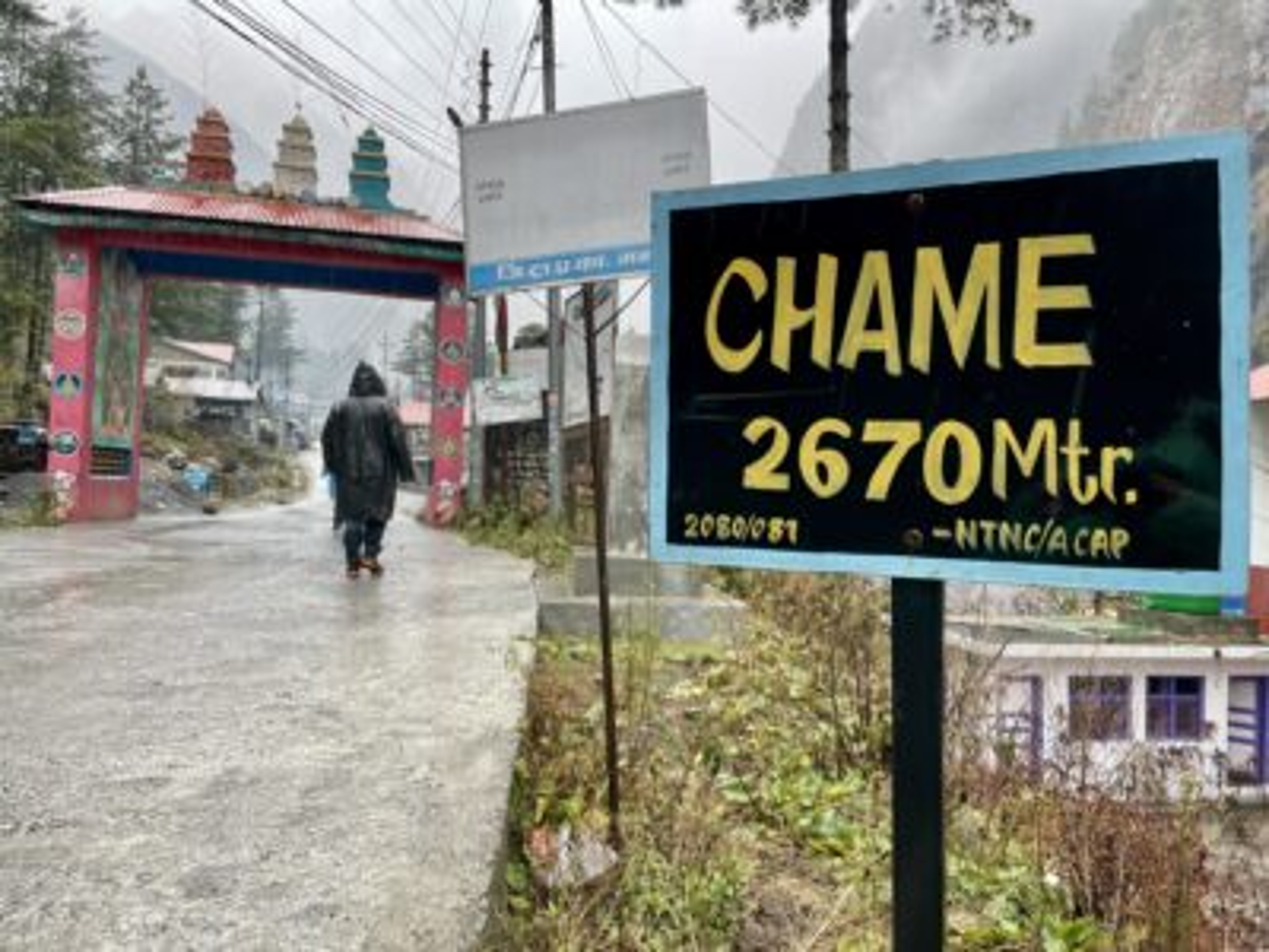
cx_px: 634
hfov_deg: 67.3
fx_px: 953
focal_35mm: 26
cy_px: 476
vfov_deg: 53.1
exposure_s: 1/121
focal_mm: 4.2
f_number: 1.6
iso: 40
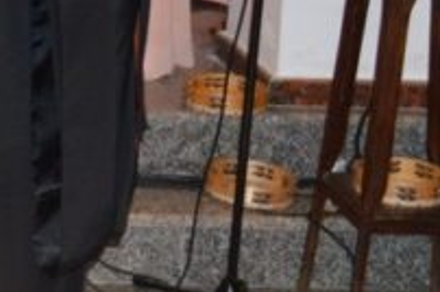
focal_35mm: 152
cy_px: -165
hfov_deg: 11.8
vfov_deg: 8.8
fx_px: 1855
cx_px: -494
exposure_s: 1/60
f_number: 3.5
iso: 800
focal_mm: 20
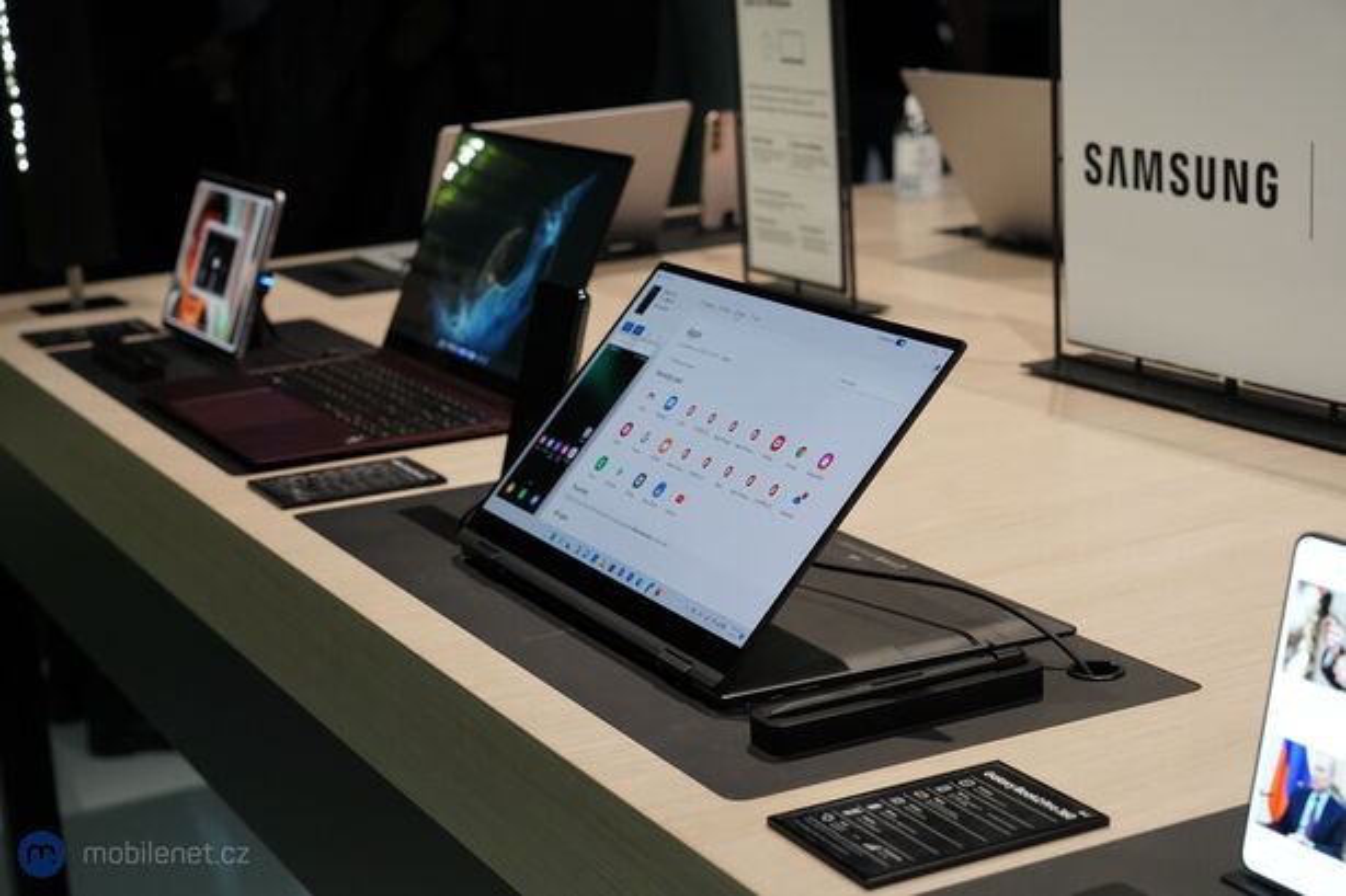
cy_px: 448
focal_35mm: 60
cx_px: 673
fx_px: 2243
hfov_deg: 33.4
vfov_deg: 22.6
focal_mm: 60
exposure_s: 1/160
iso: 5000
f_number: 6.3
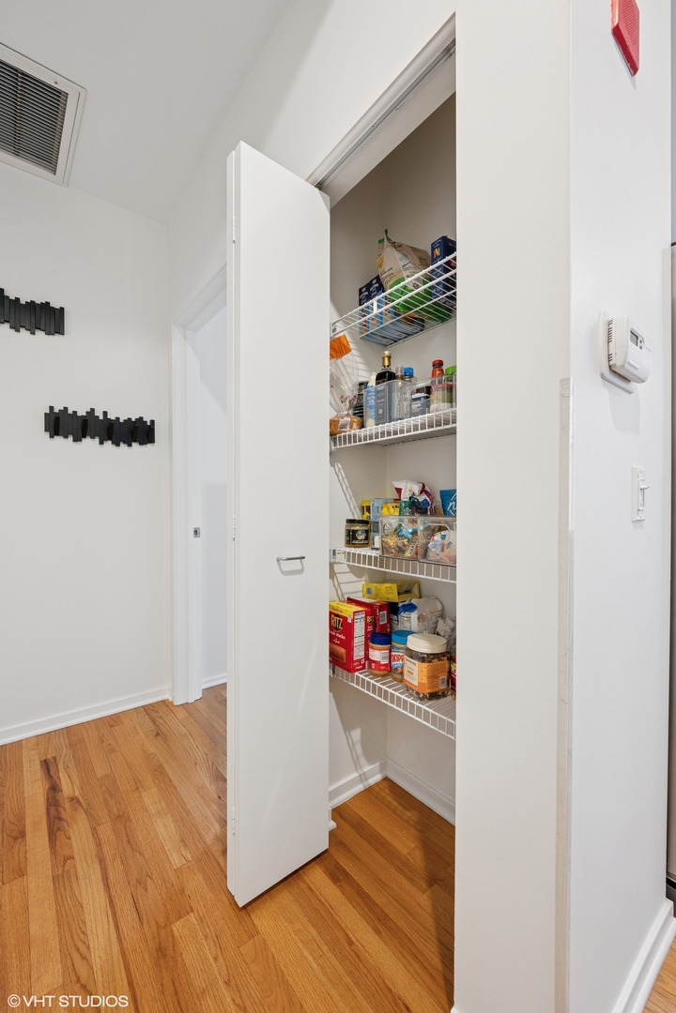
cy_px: 506
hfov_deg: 81.2
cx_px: 338
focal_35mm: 14
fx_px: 394
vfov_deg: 104.3
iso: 400
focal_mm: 14
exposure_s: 1/1.43
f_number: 9.5
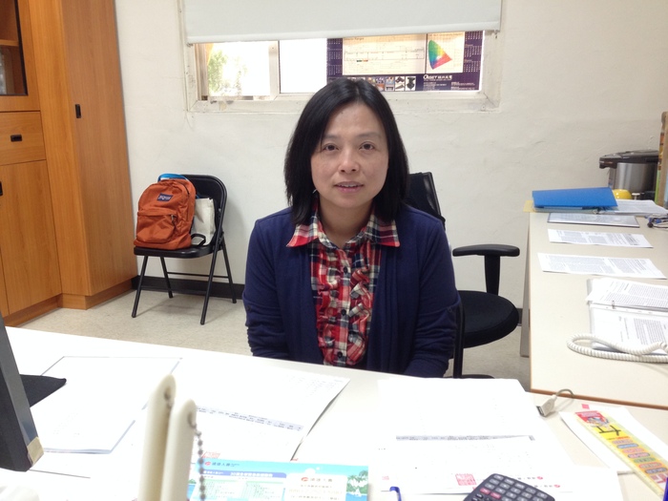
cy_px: 250
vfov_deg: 42.9
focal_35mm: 33
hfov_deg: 55.4
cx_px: 334
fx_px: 637
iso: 100
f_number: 2.4
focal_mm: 4.12
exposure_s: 1/20
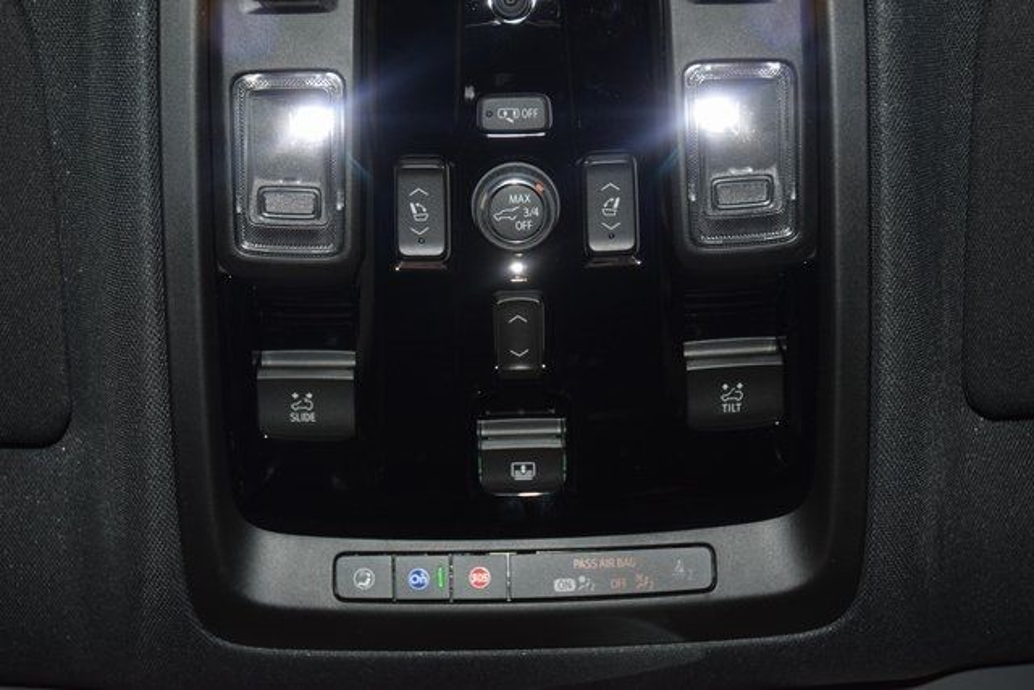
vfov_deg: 23.8
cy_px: 345
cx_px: 517
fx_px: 1637
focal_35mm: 57
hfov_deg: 35.0
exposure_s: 1/125
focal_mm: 38
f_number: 4.2
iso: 1400
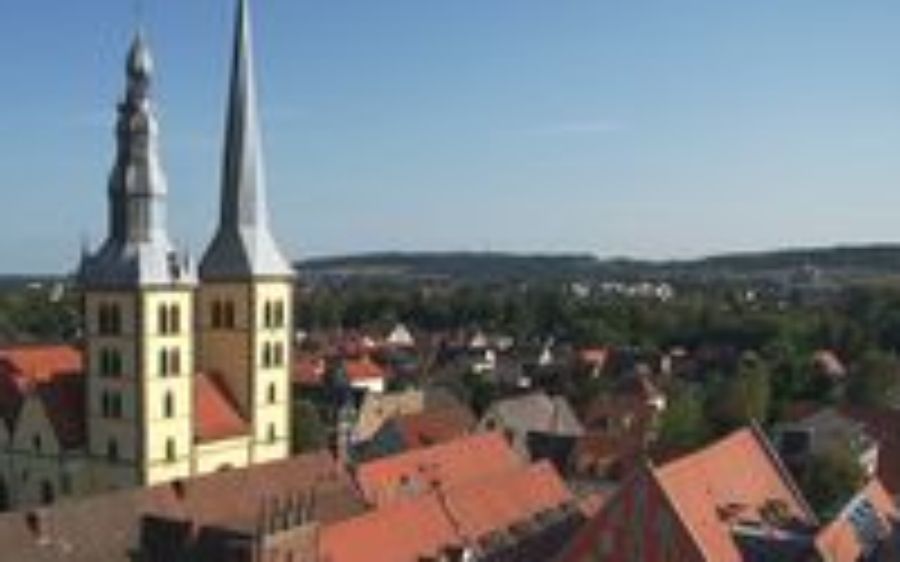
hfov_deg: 48.1
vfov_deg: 31.1
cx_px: 207
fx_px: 957
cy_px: 517
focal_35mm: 39
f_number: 5
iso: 100
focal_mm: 17
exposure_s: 1/1000
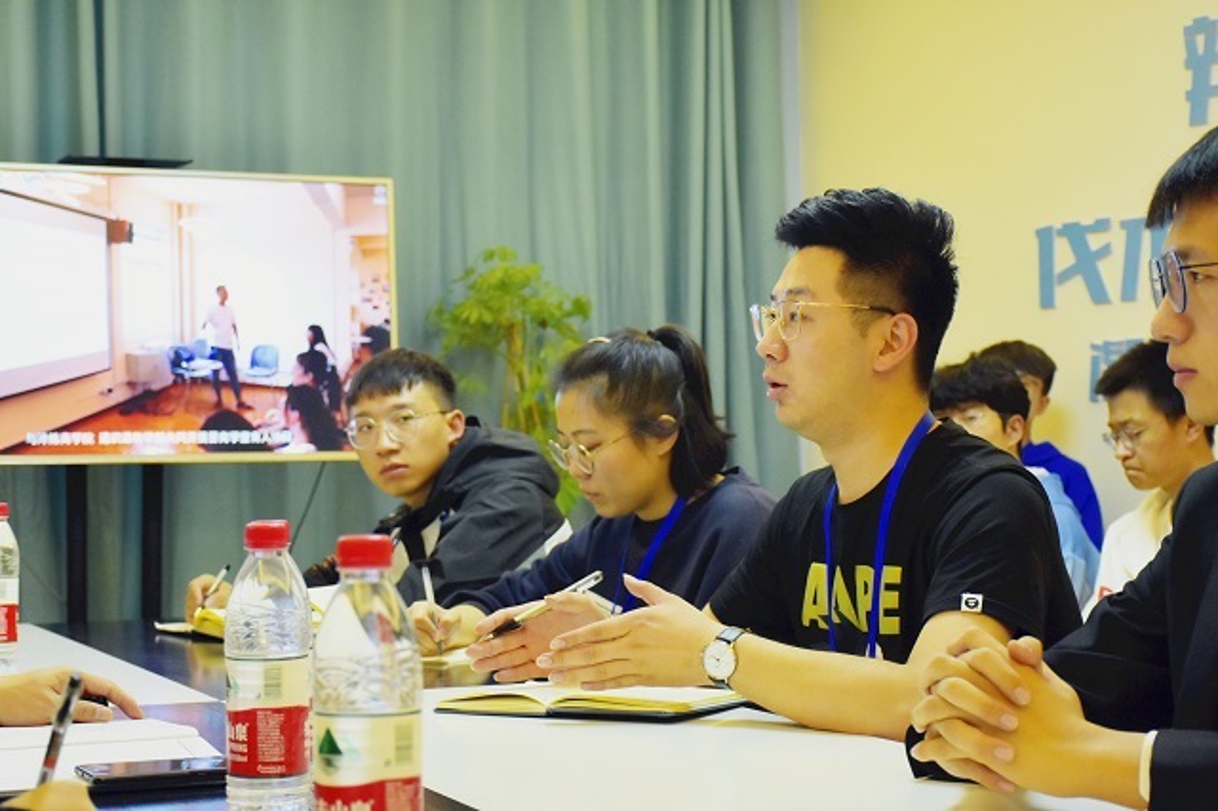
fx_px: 2130
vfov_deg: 21.5
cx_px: 609
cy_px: 406
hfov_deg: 31.9
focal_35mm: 63
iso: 1600
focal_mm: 42
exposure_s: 1/100
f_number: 5.6
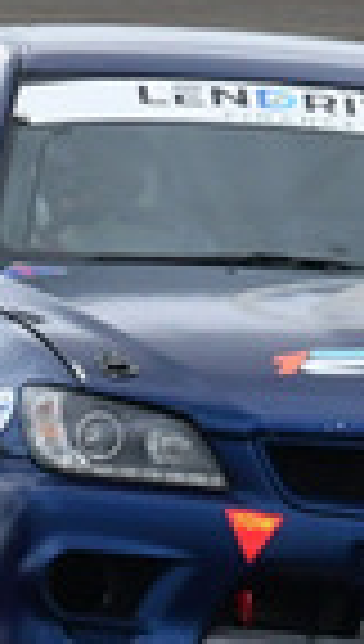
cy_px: 234
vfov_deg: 0.6
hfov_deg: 0.3
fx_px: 61395
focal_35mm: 3597
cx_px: -256
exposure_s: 1/640
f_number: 11
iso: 800
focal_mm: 410
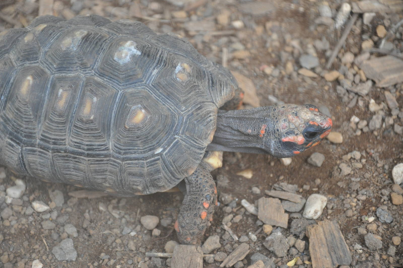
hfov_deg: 14.0
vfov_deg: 9.3
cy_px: 134
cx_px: 202
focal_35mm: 147
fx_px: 1644
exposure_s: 1/40
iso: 800
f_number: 5.6
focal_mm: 98
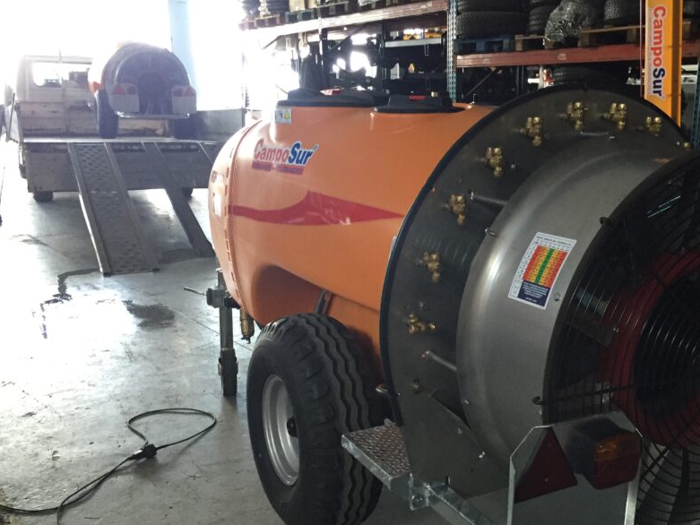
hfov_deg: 48.3
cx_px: 455
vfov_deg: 37.7
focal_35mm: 38
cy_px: 298
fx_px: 769
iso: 160
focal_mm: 4.15
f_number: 2.2
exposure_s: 1/30
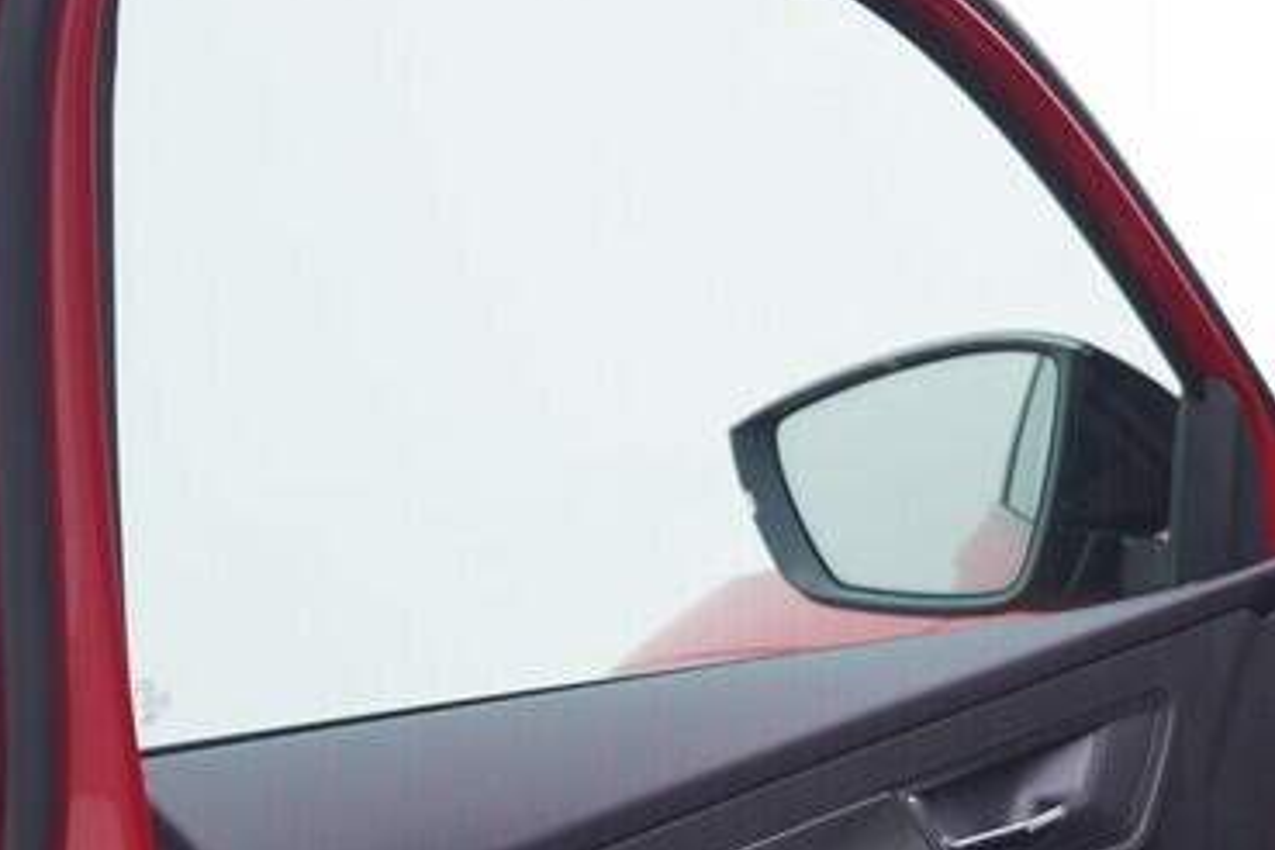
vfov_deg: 13.5
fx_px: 3541
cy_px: 876
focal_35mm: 100
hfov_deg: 19.3
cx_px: 1503
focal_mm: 24
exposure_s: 1/50
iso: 125
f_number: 3.2
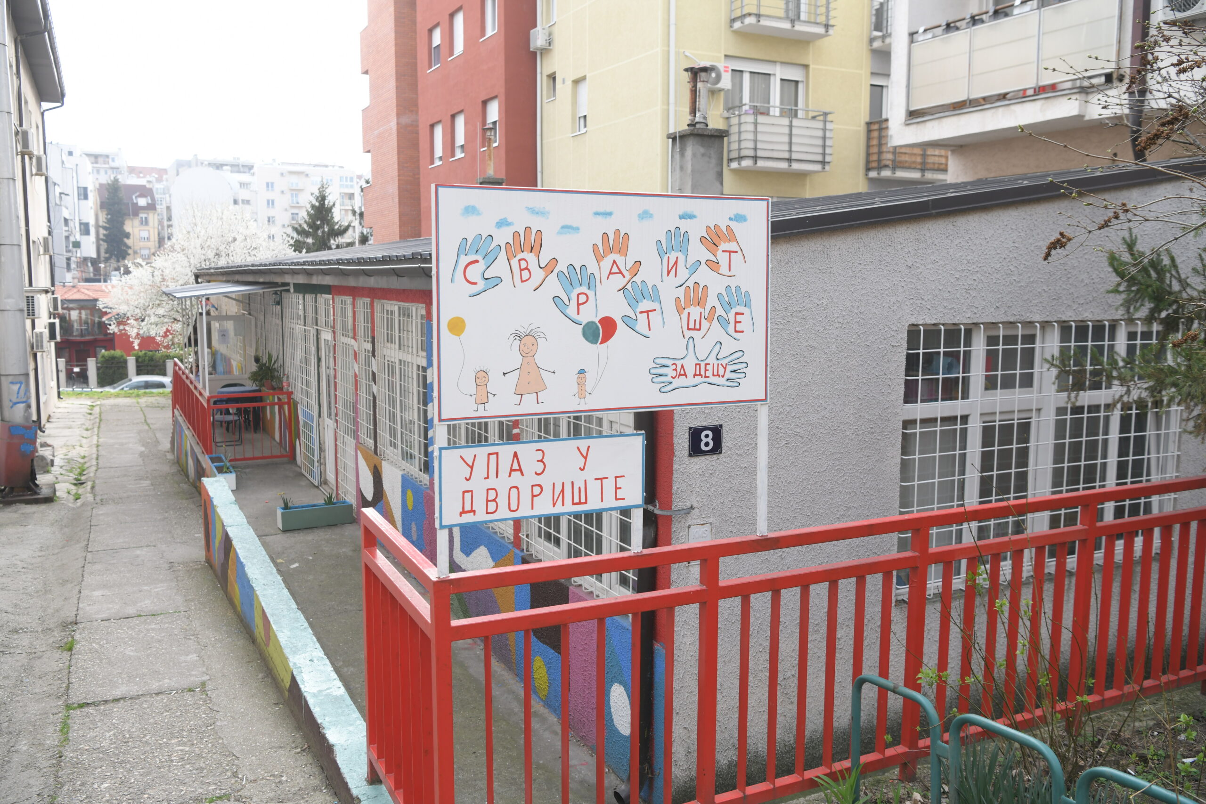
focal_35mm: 31
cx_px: 603
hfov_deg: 60.3
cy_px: 402
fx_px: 1038
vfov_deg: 42.3
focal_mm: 31
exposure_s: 1/400
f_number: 5
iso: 500
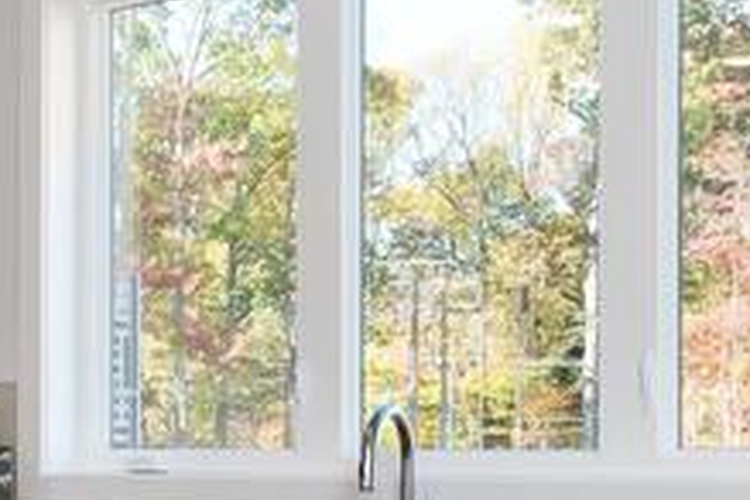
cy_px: 455
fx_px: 2187
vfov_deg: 12.9
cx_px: -243
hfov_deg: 18.1
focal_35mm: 105
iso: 800
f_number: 14
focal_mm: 16
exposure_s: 1/30
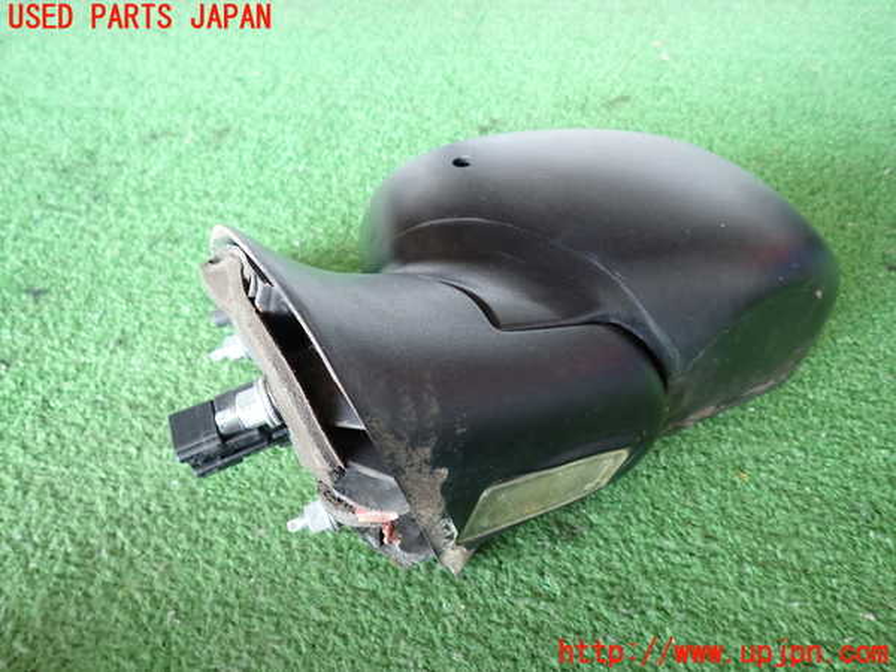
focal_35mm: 25
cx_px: 448
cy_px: 336
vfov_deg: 54.9
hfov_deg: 69.4
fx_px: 647
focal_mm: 4.5
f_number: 2
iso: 200
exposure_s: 1/30
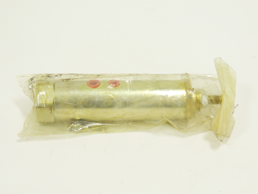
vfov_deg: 19.6
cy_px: 97
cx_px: 129
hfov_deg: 26.0
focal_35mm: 75
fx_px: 559
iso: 400
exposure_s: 1/25
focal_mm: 13.3
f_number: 3.9
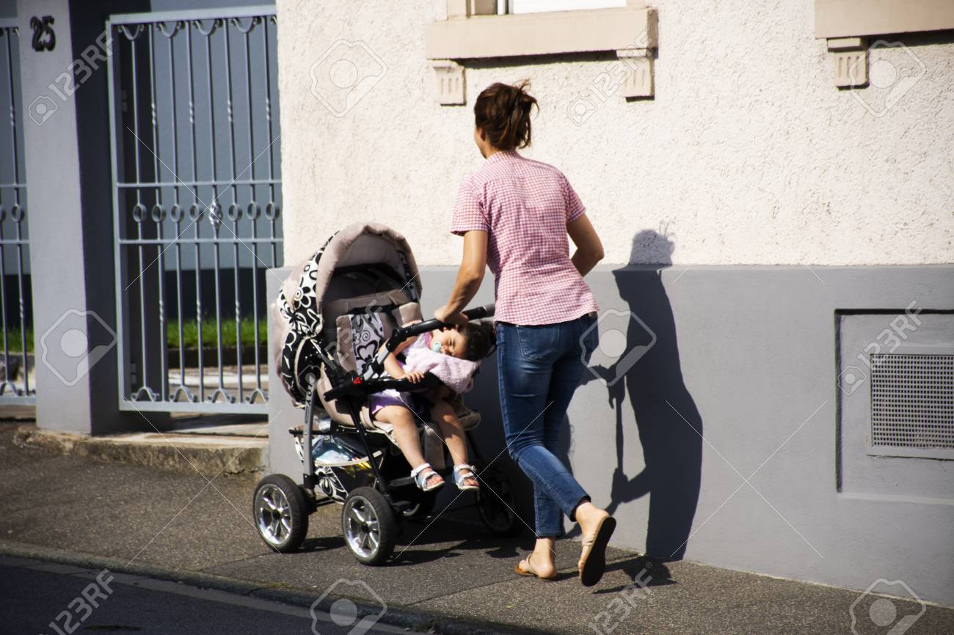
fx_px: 5563
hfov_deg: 9.8
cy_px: 318
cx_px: 477
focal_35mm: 210
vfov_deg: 6.5
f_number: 5.6
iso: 200
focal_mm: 140
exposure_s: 1/800
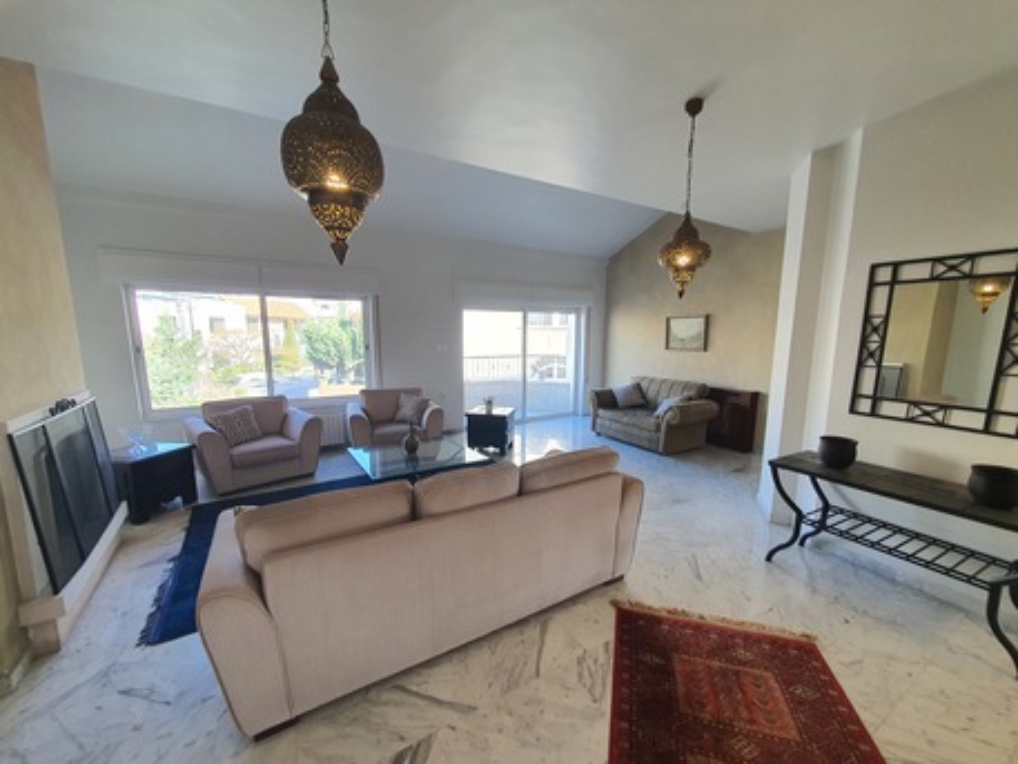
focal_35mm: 13
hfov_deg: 106.2
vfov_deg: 89.9
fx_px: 382
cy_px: 382
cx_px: 509
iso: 50
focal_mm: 1.8
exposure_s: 1/100
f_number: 2.2
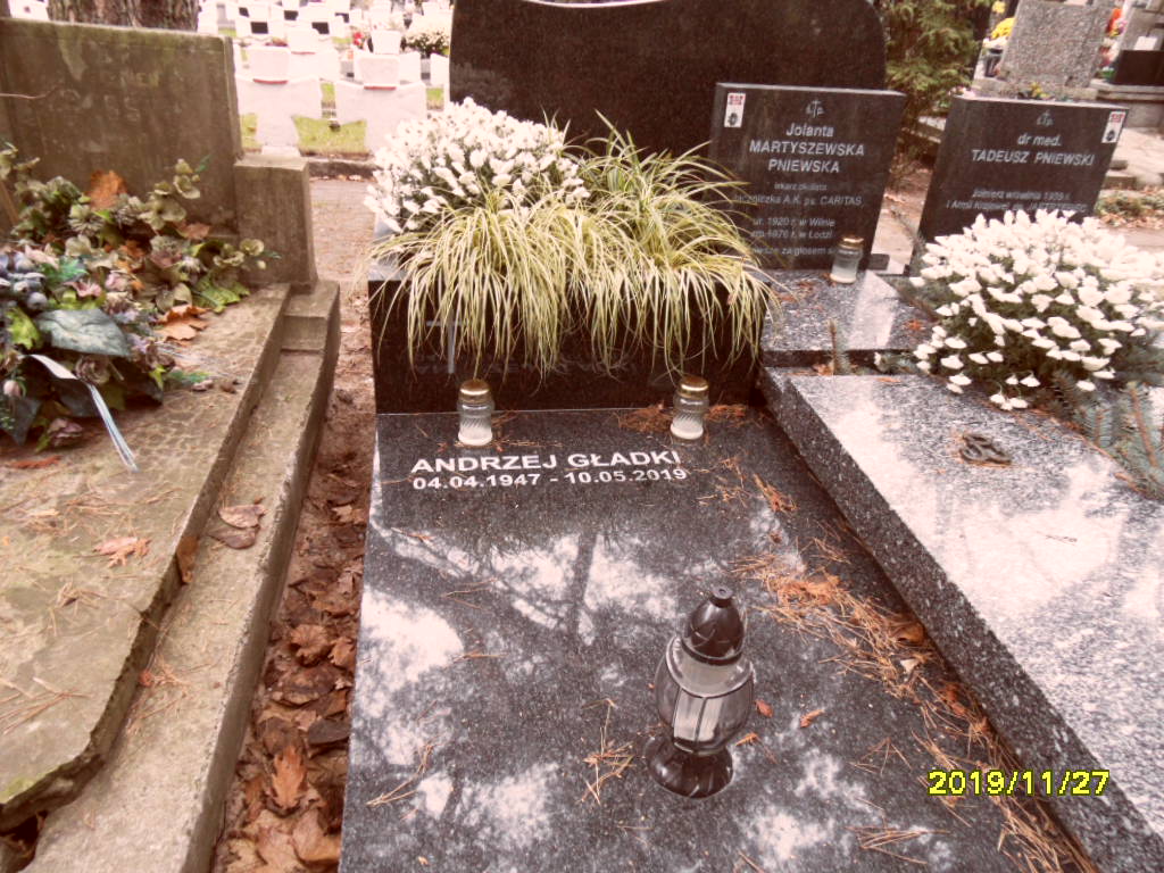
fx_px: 807
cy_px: 436
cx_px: 582
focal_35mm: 24
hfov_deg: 71.6
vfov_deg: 56.8
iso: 160
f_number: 3.2
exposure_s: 1/30
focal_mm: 3.9
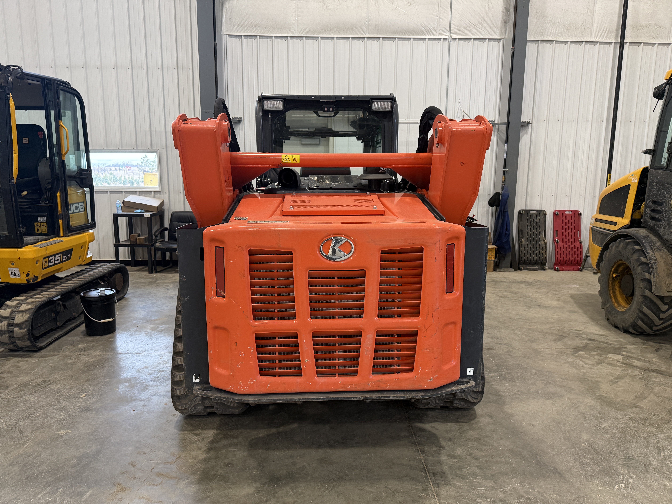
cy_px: 252
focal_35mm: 24
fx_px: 466
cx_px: 336
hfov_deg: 71.6
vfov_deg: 56.8
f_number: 1.78
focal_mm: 6.76
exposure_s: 1/60
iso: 200
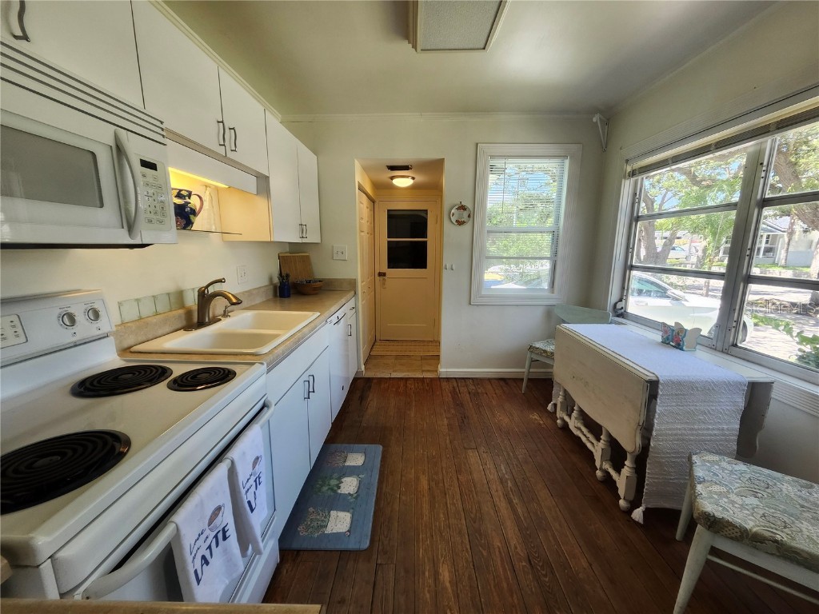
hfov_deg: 106.2
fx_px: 308
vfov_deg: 89.9
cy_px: 307
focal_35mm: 13
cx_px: 410
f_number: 2.2
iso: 64
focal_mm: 1.74
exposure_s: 1/120
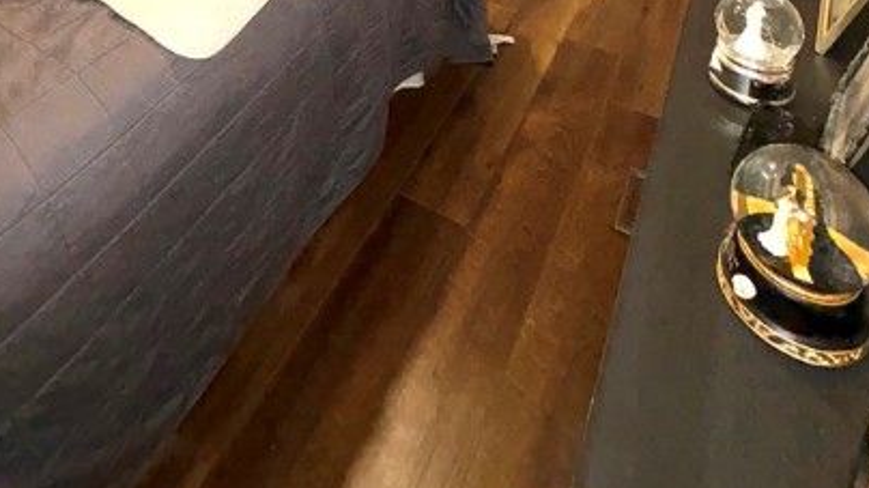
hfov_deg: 65.2
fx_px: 668
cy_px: -213
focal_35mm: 29
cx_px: 331
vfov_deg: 28.7
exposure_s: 1/60
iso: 100
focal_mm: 2.22
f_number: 2.2
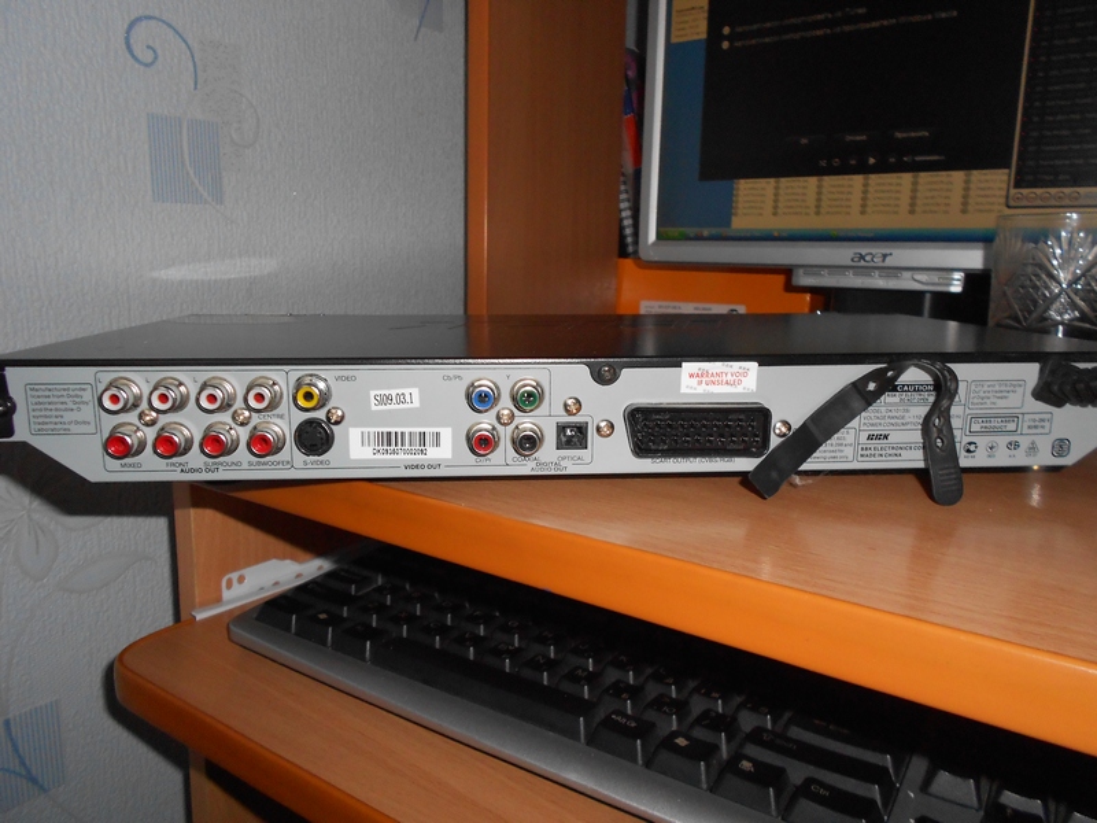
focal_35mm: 26
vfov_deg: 53.1
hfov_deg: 67.3
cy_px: 412
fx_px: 824
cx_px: 548
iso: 200
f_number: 8
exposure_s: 1/25
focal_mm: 4.6
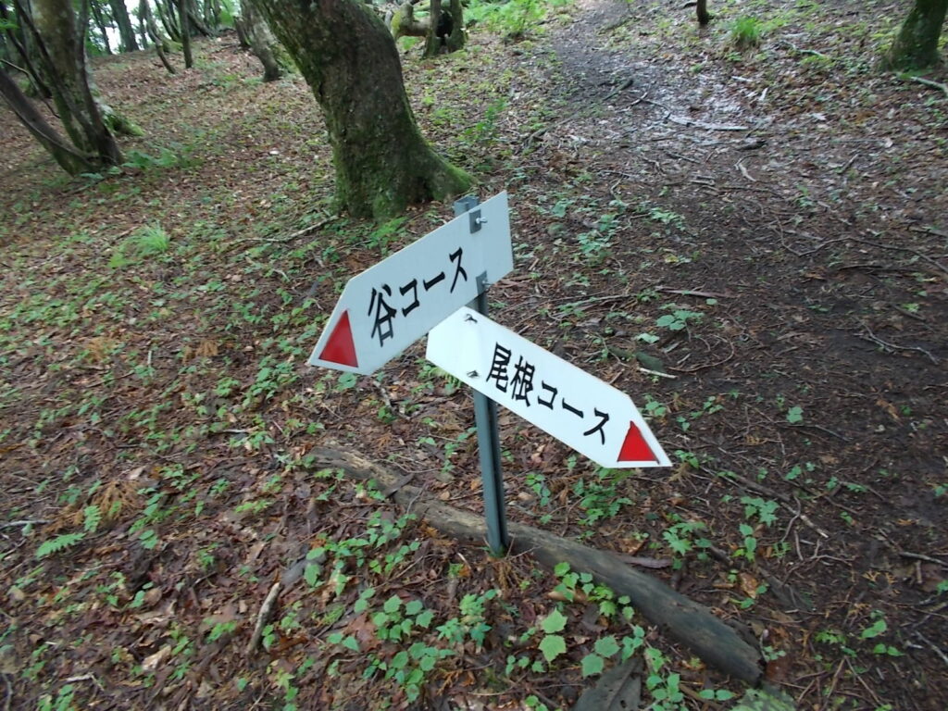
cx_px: 474
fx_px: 712
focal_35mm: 26
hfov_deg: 67.3
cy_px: 356
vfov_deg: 53.1
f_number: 3.2
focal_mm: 4.6
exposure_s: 1/25
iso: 100
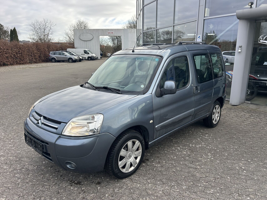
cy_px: 100
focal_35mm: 26
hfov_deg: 67.3
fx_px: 201
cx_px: 134
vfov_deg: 53.1
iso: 50
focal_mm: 5.7
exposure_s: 1/924
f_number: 1.5
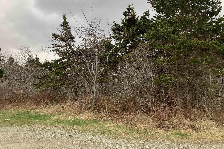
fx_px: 174
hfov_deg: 65.5
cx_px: 115
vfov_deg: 46.3
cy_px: 65
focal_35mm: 28
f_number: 1.8
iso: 25
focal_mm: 4.25
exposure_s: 1/122
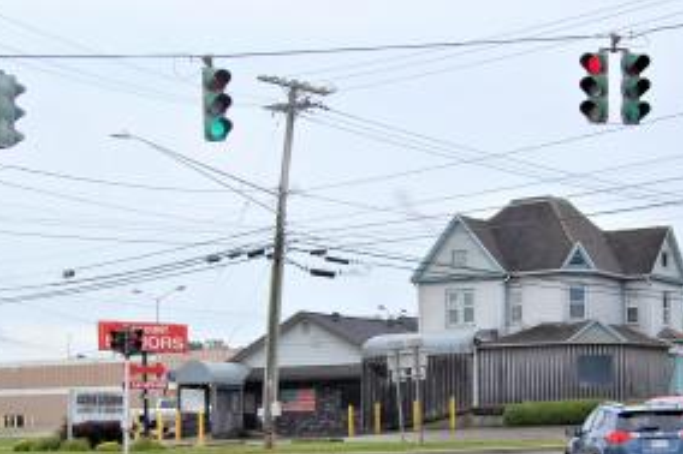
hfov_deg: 25.0
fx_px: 1536
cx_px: 410
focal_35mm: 81
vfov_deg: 16.7
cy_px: 339
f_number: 8
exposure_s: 1/250
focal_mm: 34
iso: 200
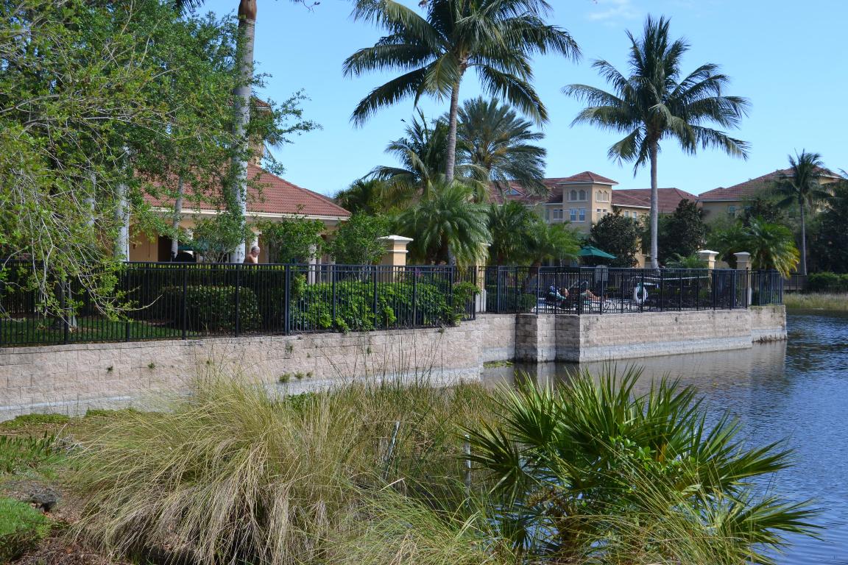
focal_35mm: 52
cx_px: 424
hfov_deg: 37.9
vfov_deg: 25.8
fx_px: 1237
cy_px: 282
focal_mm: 35
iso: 100
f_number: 7.1
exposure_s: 1/200
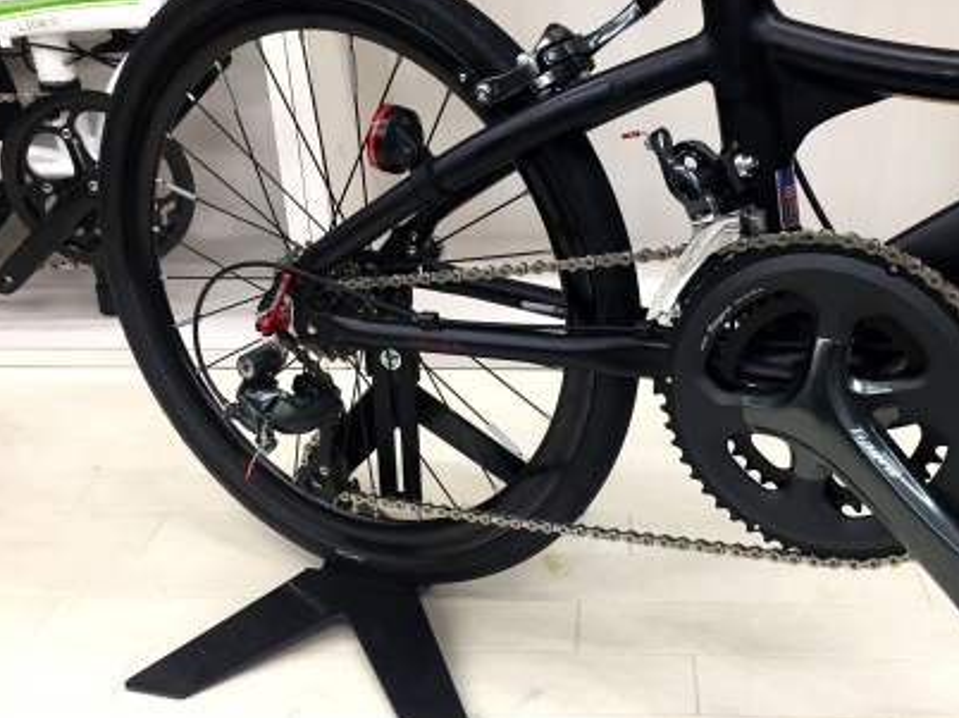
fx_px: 1024
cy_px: 332
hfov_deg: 49.8
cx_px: 588
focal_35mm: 37
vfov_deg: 38.6
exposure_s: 1/33
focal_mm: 4.15
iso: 64
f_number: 2.2
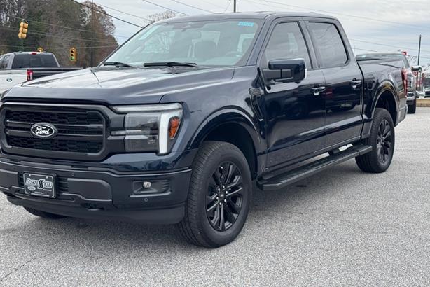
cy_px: 122
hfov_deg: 38.2
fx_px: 621
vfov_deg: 26.0
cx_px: 209
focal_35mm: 52
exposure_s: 1/1011
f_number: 1.78
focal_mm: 6.76
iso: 64
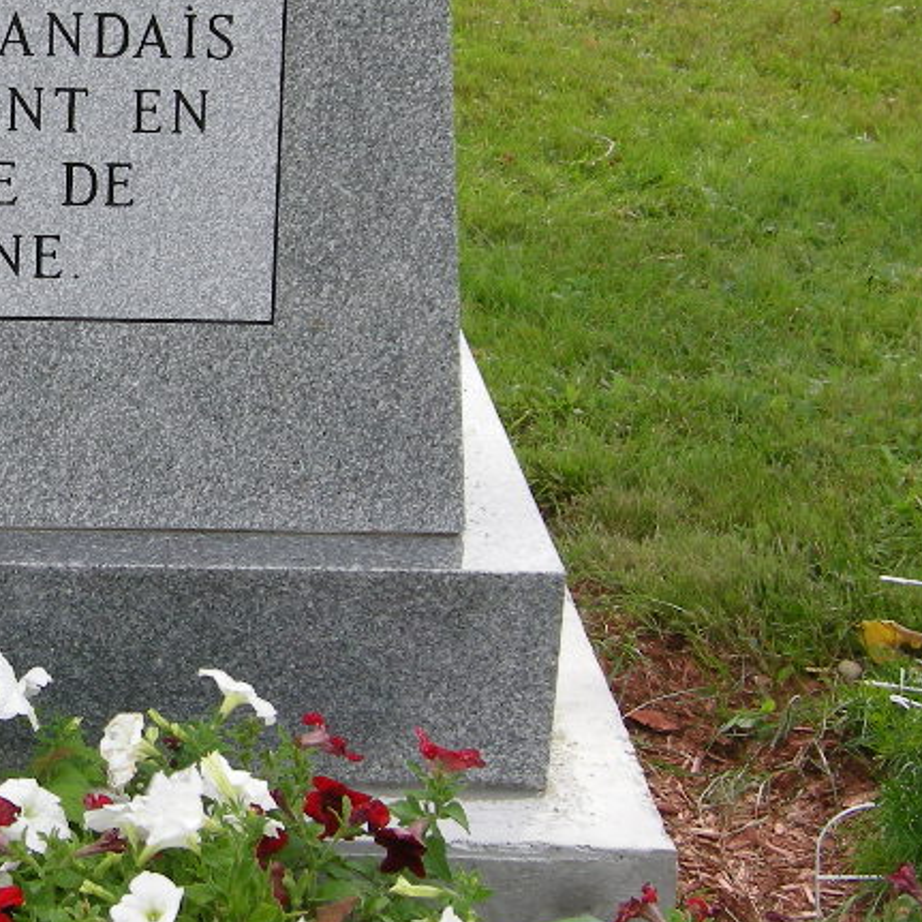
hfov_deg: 13.6
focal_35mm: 126
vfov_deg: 13.8
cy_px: 280
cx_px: -77
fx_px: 3797
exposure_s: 1/144
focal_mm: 10.1
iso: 64
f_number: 4.3
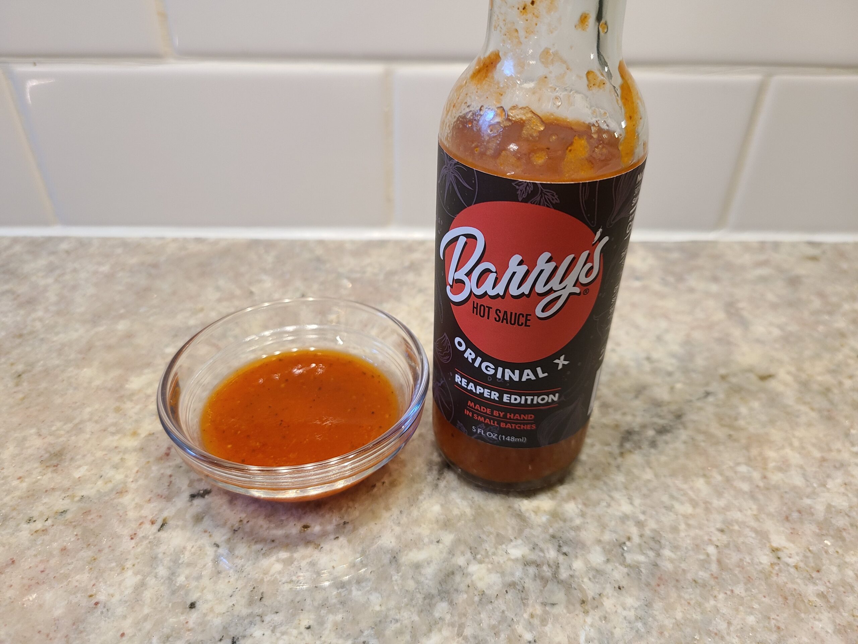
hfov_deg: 67.3
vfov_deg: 53.1
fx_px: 644
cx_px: 429
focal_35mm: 26
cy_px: 322
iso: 200
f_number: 1.8
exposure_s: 1/40
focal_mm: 5.4
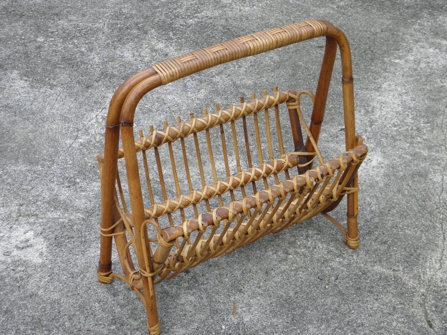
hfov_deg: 28.6
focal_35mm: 68
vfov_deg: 21.6
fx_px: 878
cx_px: 224
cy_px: 168
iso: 160
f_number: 4.3
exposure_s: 1/50
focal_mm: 12.2
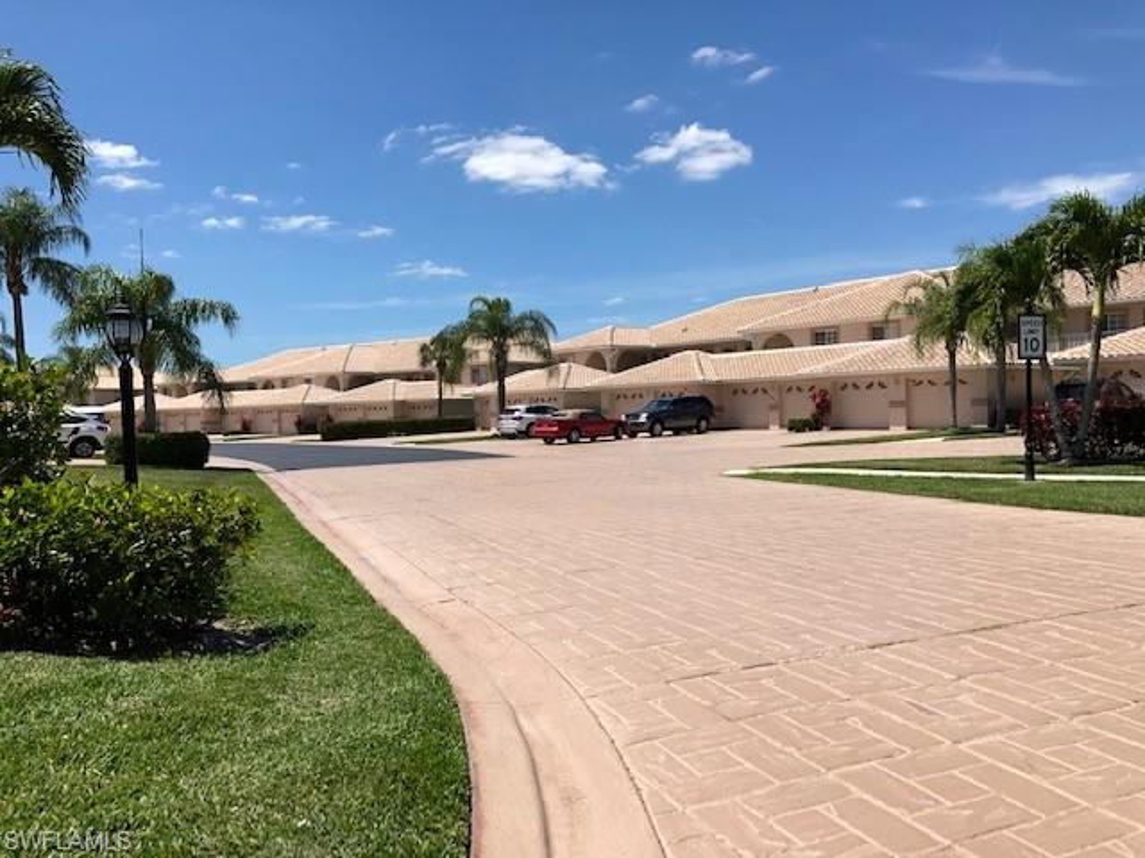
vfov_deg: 49.7
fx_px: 926
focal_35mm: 28
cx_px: 572
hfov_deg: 63.4
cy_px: 429
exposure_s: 1/3205
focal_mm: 4
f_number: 1.8
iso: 20
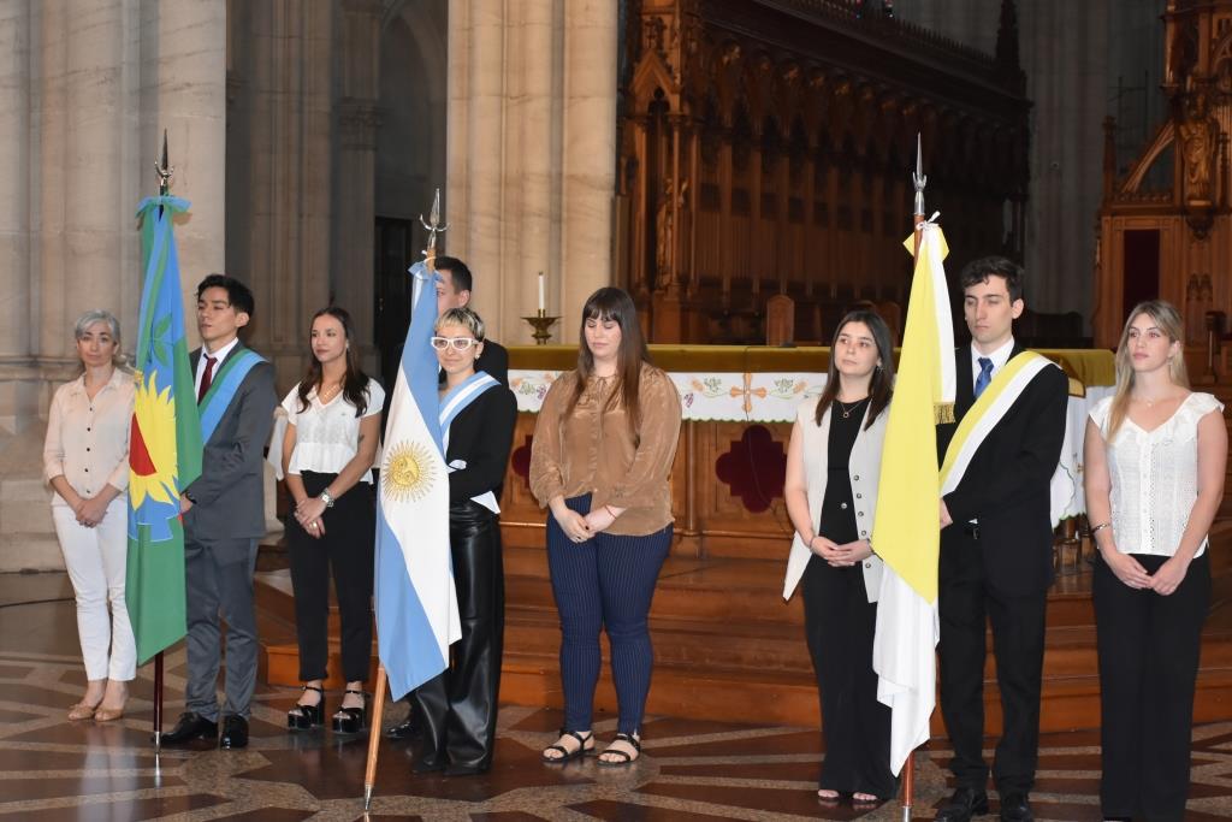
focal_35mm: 68
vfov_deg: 20.2
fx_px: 2310
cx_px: 616
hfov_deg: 29.9
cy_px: 411
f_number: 5.6
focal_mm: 45
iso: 1250
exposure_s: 1/60
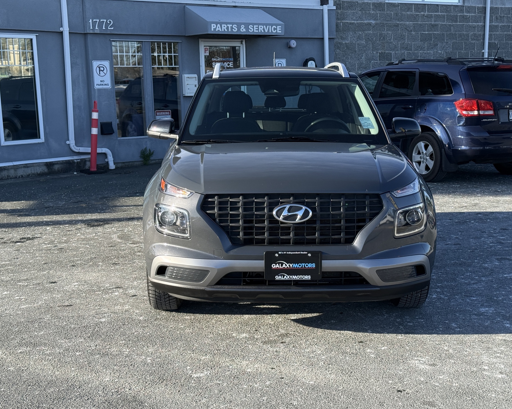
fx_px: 773
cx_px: 265
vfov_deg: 29.7
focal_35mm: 51
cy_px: 205
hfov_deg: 36.7
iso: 80
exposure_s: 1/1980
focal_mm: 6.76
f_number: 1.78
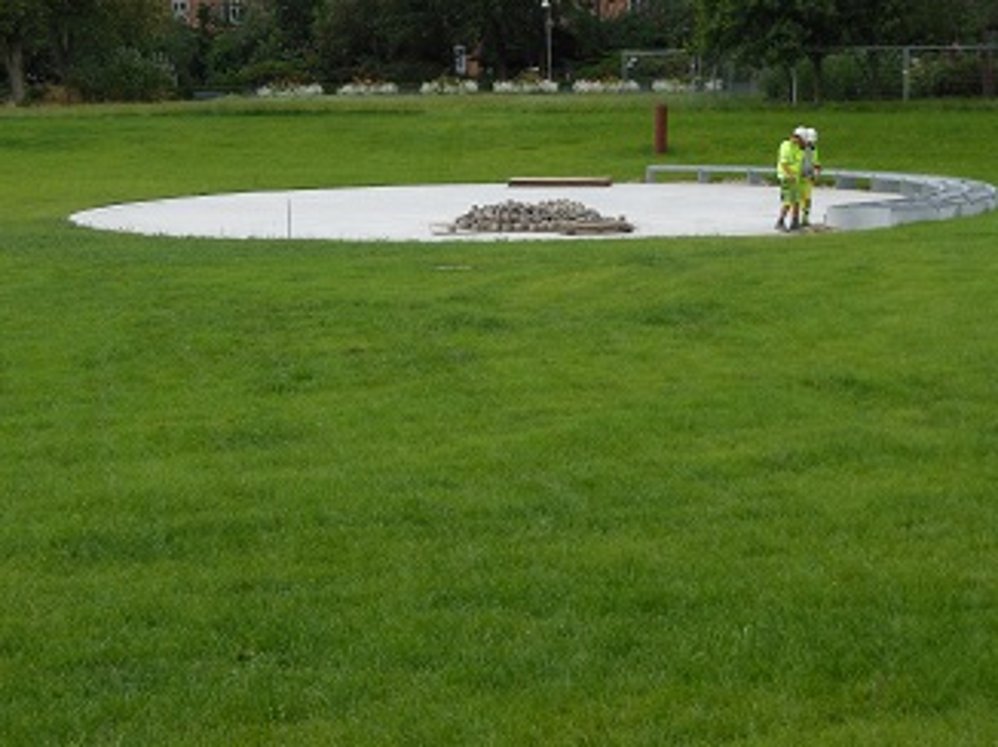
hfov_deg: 24.1
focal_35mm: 81
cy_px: 300
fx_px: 2334
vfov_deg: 18.2
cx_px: 539
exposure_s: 1/400
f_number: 4.2
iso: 125
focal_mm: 10.9
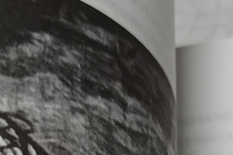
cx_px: 154
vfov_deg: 7.4
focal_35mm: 163
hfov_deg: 12.6
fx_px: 1054
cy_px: 462
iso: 841
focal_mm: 5.31
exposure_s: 1/33.3
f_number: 1.7
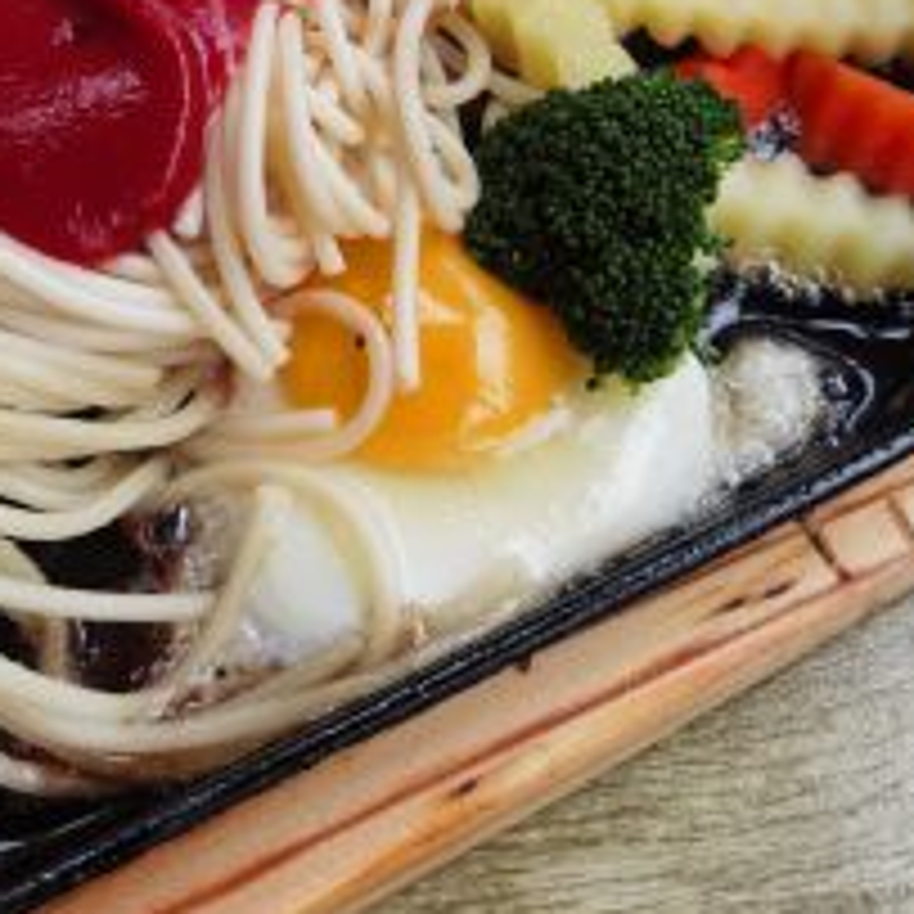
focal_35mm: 47
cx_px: 360
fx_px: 1404
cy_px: 126
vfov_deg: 34.4
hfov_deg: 35.9
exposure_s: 1/159
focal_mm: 6.71
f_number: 1.9
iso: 50
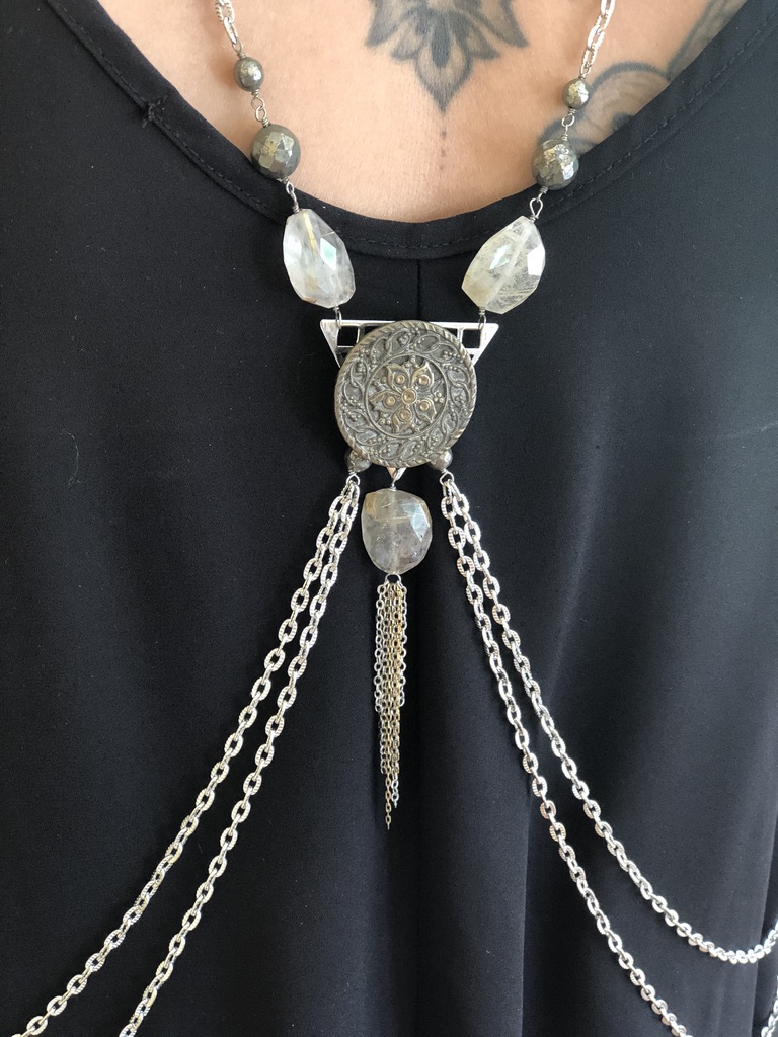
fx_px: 1708
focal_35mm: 57
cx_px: 389
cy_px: 518
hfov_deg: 25.7
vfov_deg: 33.8
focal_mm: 6.6
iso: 250
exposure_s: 1/30
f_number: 2.8
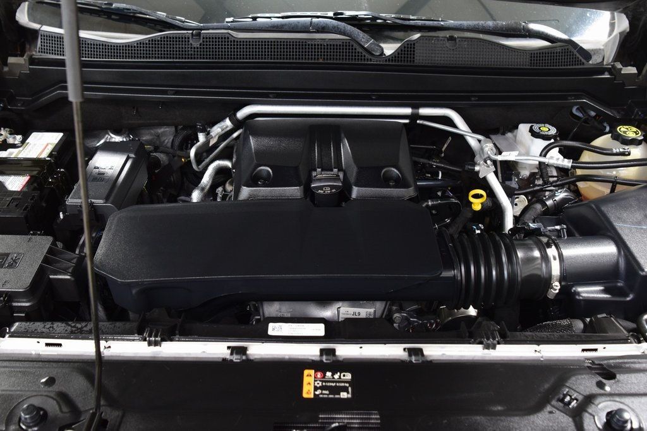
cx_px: 324
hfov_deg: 53.1
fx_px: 647
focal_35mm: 36
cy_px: 216
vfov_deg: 36.9
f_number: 5
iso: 1600
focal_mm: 24
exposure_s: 1/15
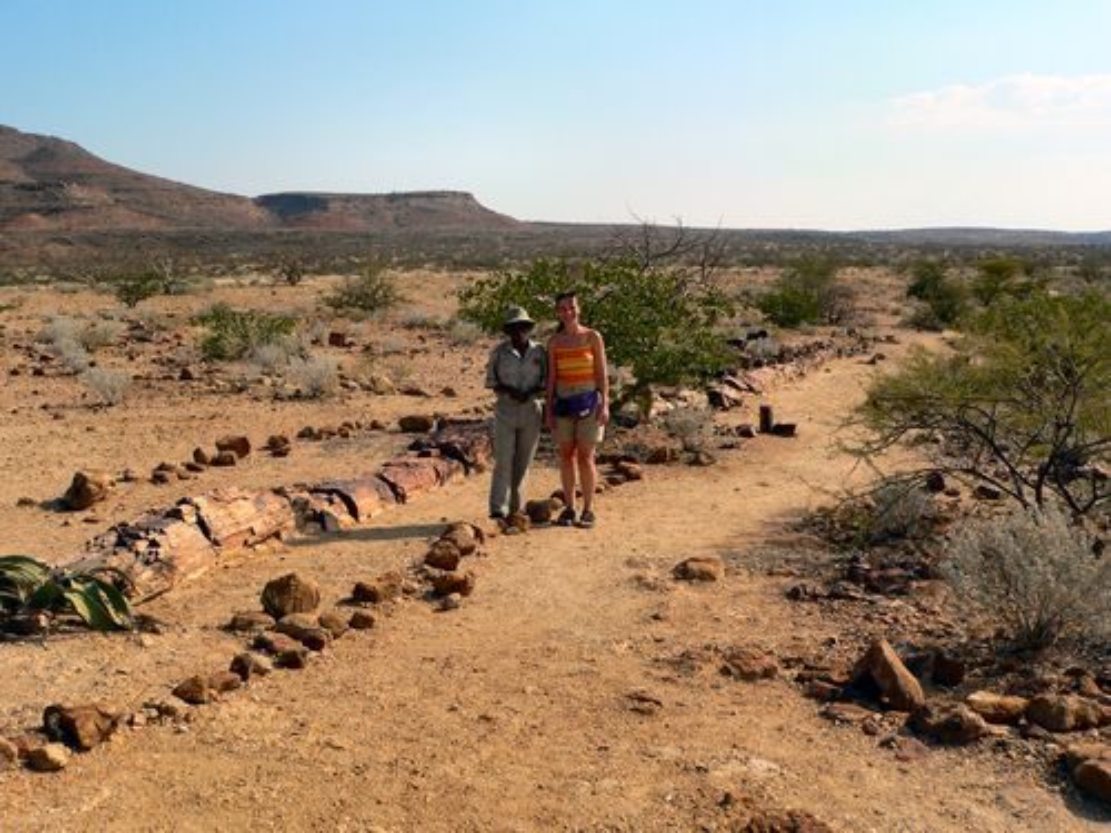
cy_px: 416
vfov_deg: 39.7
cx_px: 556
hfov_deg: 51.4
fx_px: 1155
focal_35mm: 36
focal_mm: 6
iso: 80
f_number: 5.6
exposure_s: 1/500
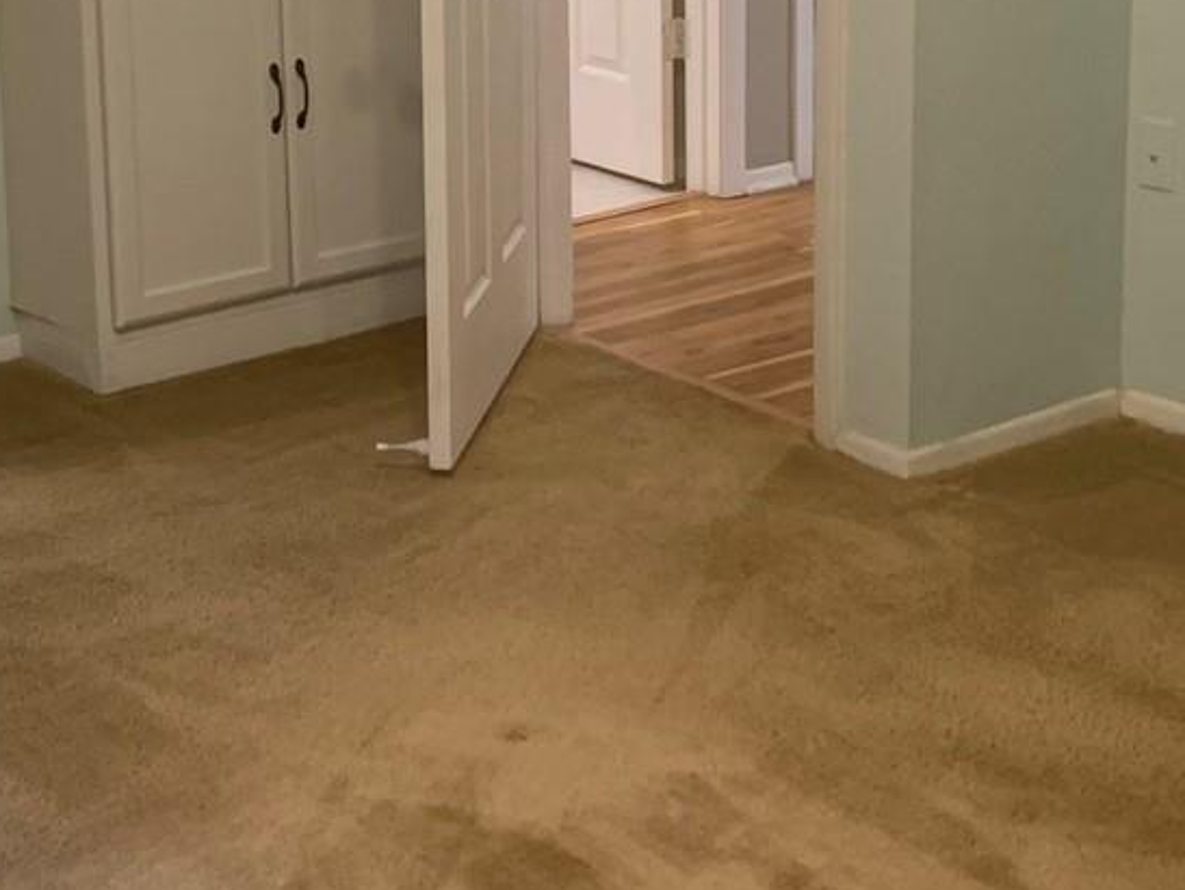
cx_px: 492
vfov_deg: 19.1
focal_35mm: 76
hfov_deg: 25.6
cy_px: 89
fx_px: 2603
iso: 160
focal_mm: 4.25
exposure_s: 1/60
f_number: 1.8
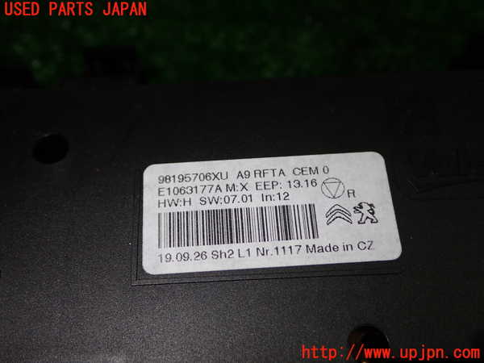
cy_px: 182
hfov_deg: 42.9
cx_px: 242
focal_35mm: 44
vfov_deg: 32.9
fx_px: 615
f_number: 9
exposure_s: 1/40
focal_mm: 7.84
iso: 200
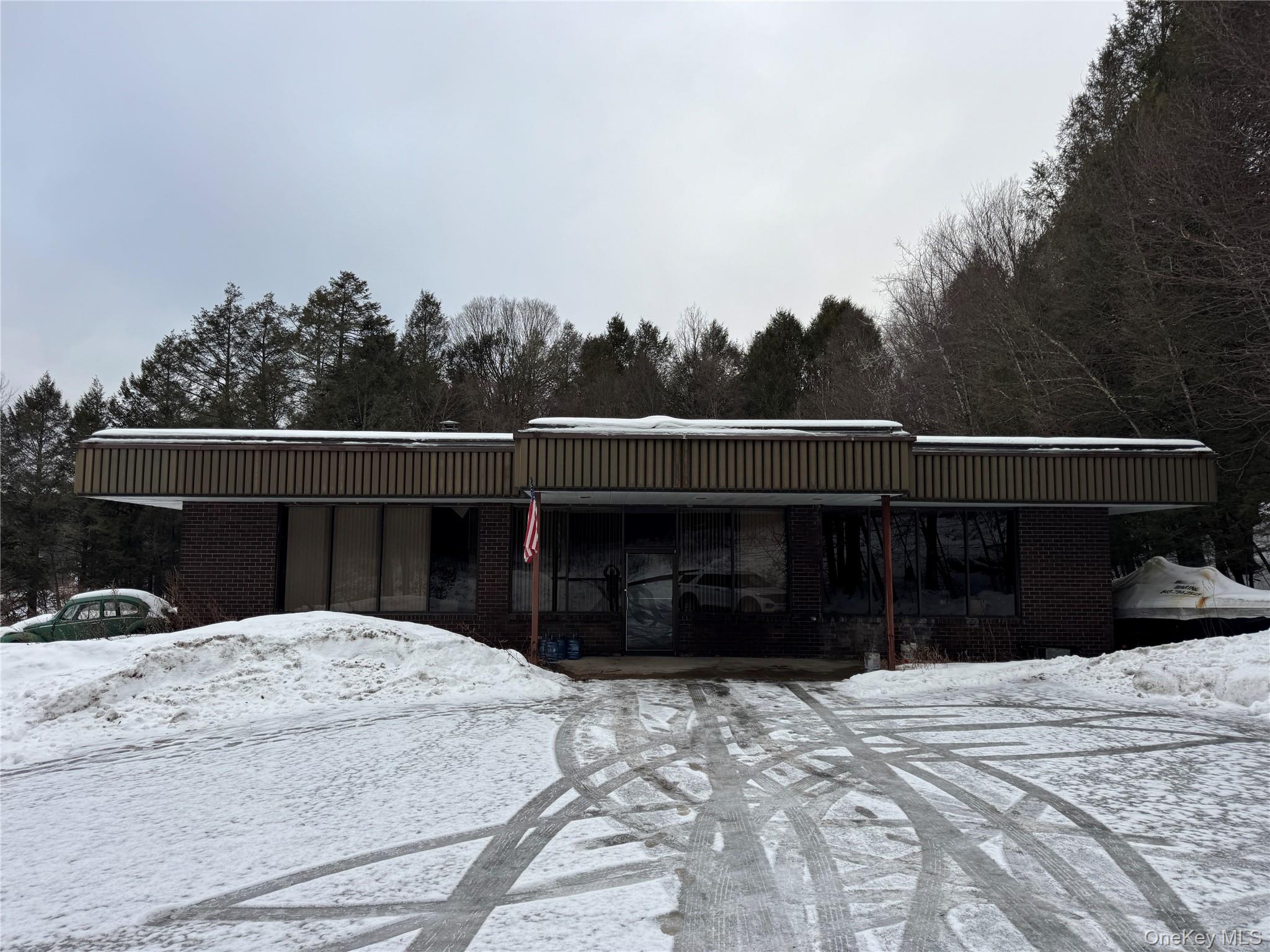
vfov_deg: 56.8
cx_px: 635
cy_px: 476
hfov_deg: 71.6
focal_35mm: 24
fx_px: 881
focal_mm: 6.76
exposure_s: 1/394
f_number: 1.78
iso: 80
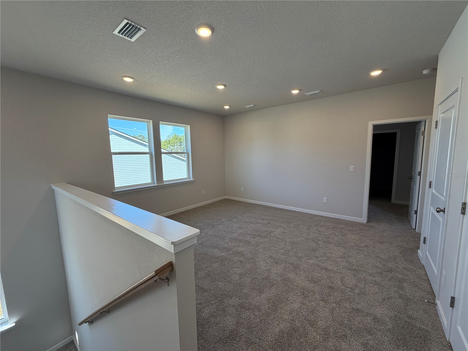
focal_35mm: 14
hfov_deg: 102.1
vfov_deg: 85.7
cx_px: 234
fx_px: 189
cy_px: 176
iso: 100
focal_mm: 2.22
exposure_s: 1/120
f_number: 2.2
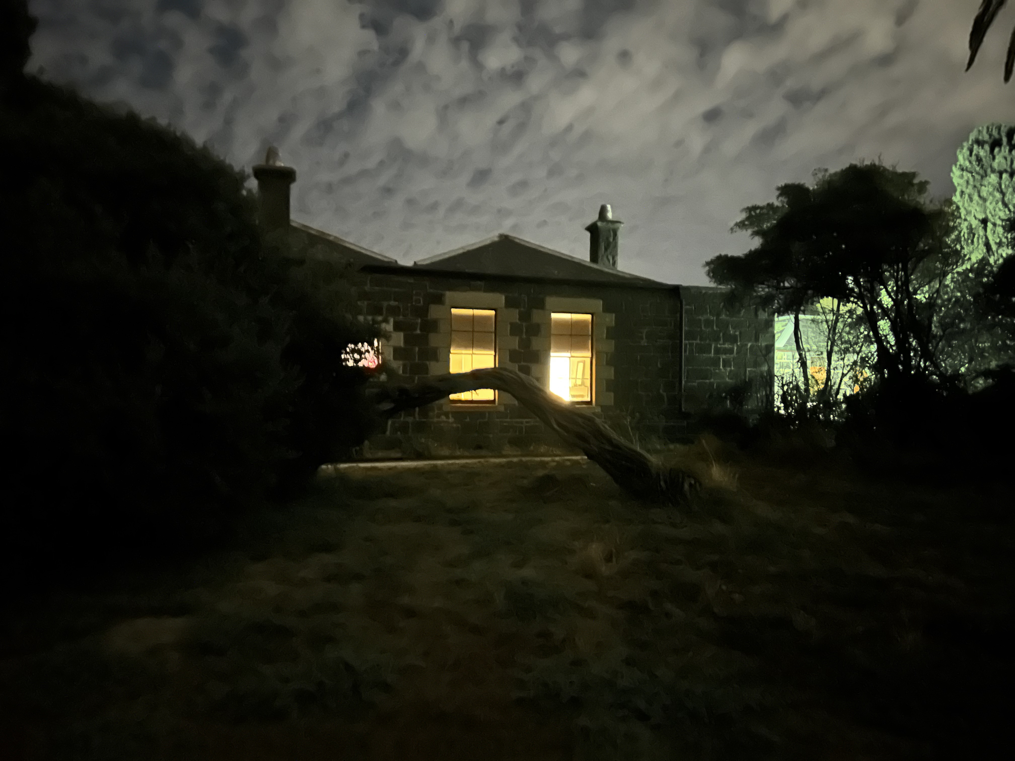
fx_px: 762
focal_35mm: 26
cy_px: 380
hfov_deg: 67.3
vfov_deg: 53.1
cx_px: 508
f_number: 1.5
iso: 8000
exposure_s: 1/2
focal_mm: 5.7
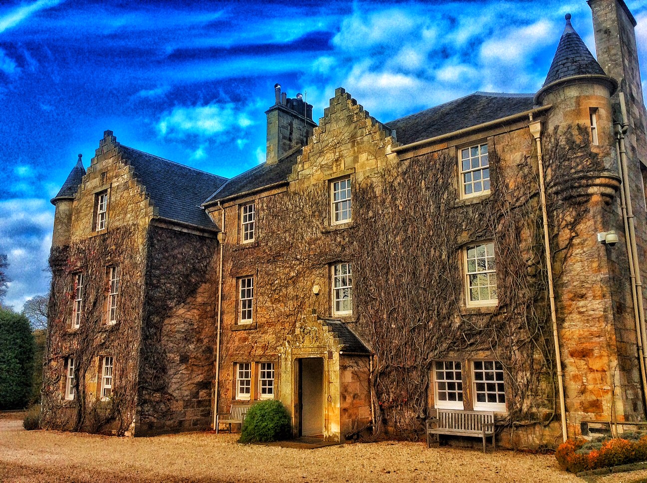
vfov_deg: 44.1
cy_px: 242
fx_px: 597
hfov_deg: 56.9
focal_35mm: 32
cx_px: 324
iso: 32
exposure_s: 1/555
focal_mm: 3.3
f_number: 2.4
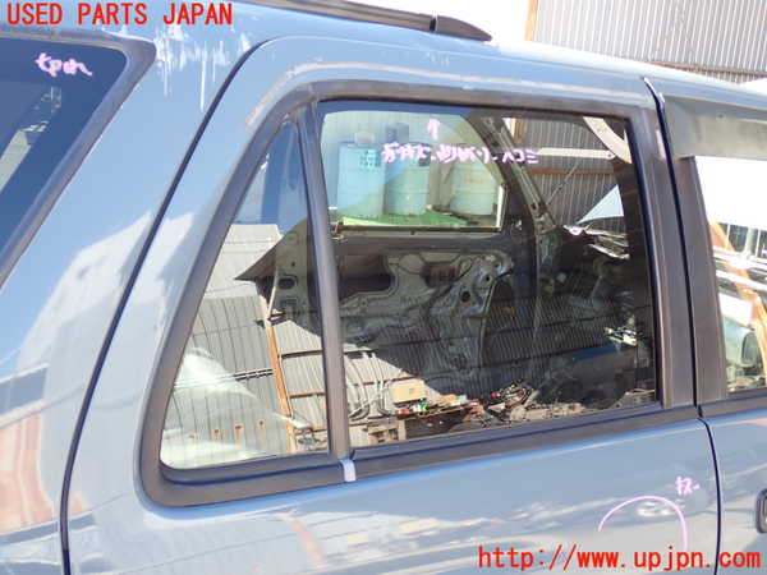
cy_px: 288
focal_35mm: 38
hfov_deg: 49.0
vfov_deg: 37.7
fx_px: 842
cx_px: 384
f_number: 2.7
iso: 100
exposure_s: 1/80
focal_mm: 6.83
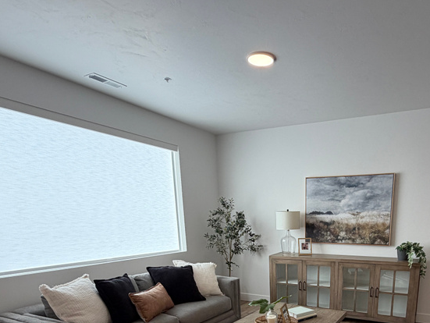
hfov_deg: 65.4
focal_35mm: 26
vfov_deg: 47.4
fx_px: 323
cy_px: 295
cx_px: 288
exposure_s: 1/120
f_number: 2.2
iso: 64
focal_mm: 2.22
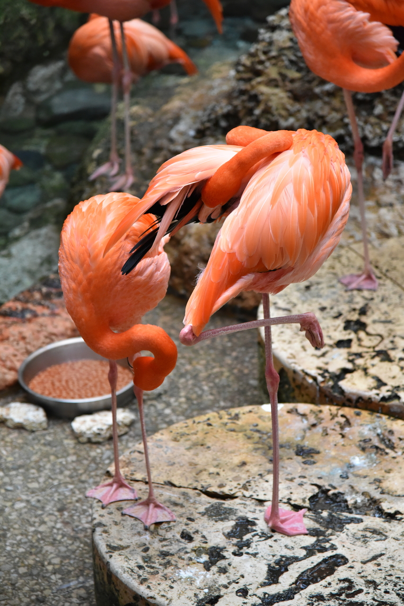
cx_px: 202
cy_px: 303
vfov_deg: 17.1
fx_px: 2019
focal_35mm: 120
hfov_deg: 11.4
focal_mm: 120
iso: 4000
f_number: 4
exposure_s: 1/250
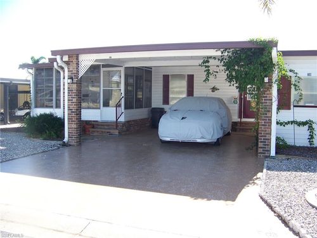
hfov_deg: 51.4
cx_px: 158
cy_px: 119
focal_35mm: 36
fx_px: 330
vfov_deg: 39.7
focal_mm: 5.85
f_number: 2.8
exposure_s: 1/200
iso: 64
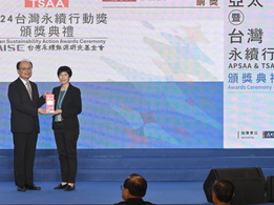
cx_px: 47
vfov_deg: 8.9
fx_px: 1312
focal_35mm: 166
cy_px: 79
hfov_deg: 11.9
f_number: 7.1
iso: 800
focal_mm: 90
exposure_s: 1/160
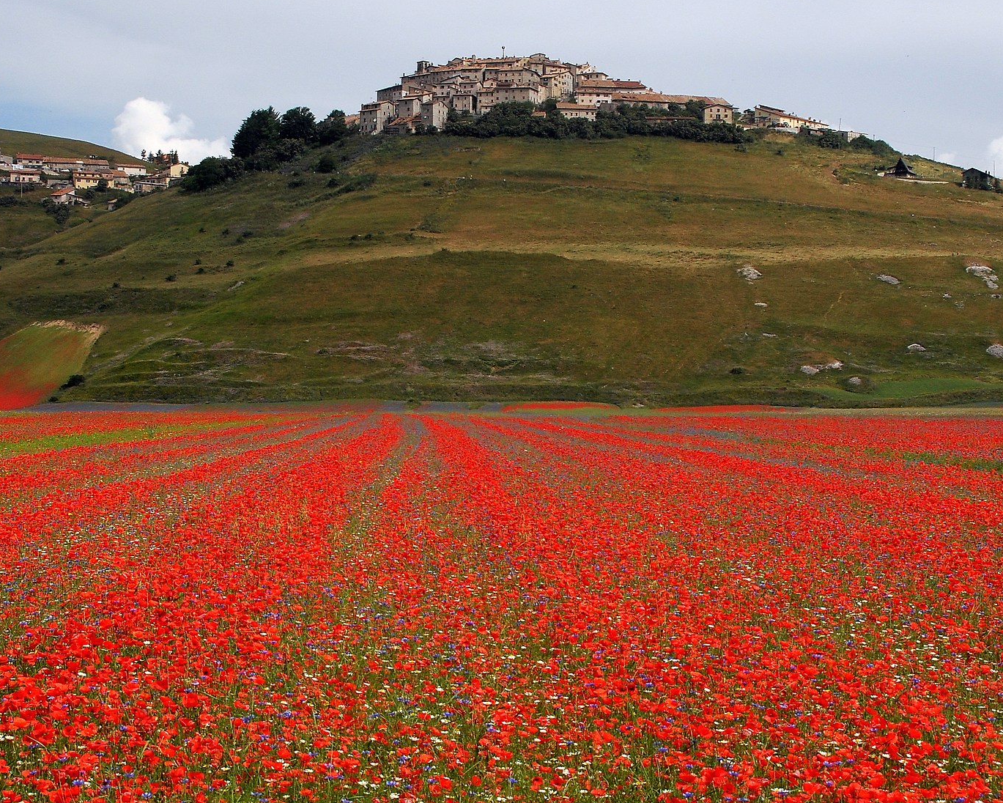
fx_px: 2049
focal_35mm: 69
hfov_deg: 27.5
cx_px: 517
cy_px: 378
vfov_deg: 22.2
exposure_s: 1/250
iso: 200
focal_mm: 28
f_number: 13
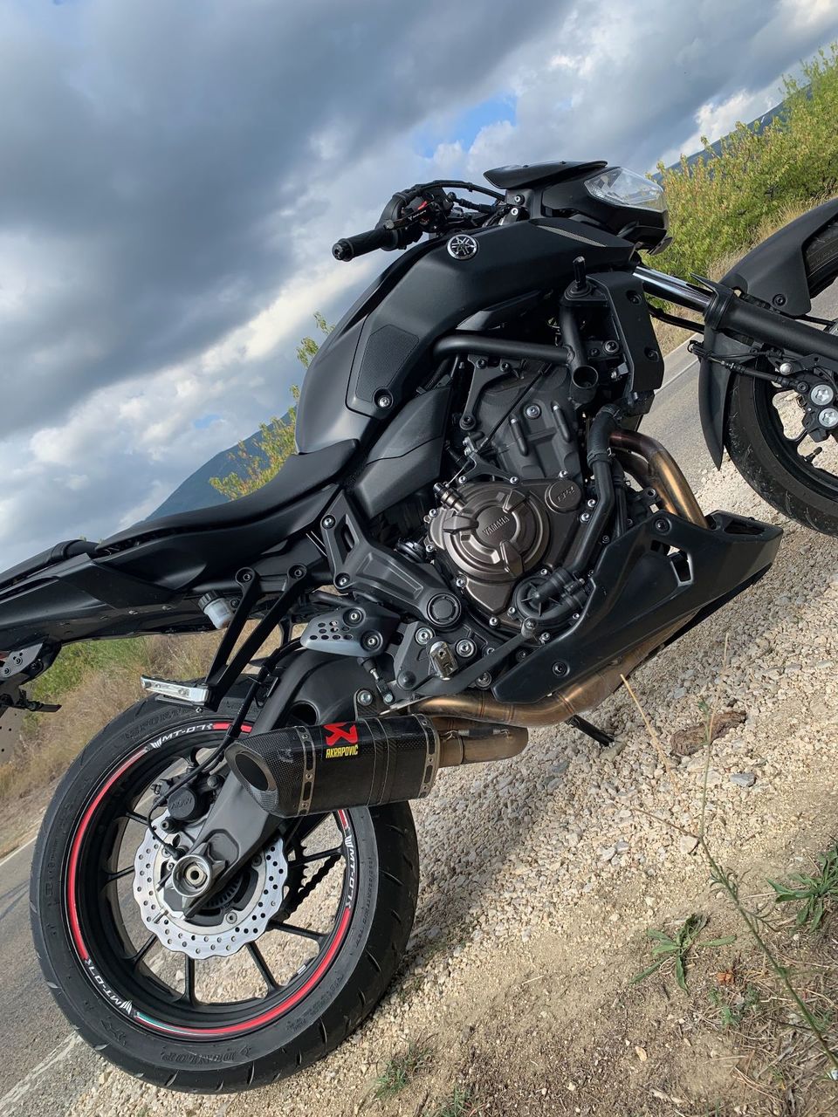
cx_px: 419
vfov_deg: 67.3
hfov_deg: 53.1
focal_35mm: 26
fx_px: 839
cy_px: 558
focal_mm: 4.25
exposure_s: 1/919
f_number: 1.8
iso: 25
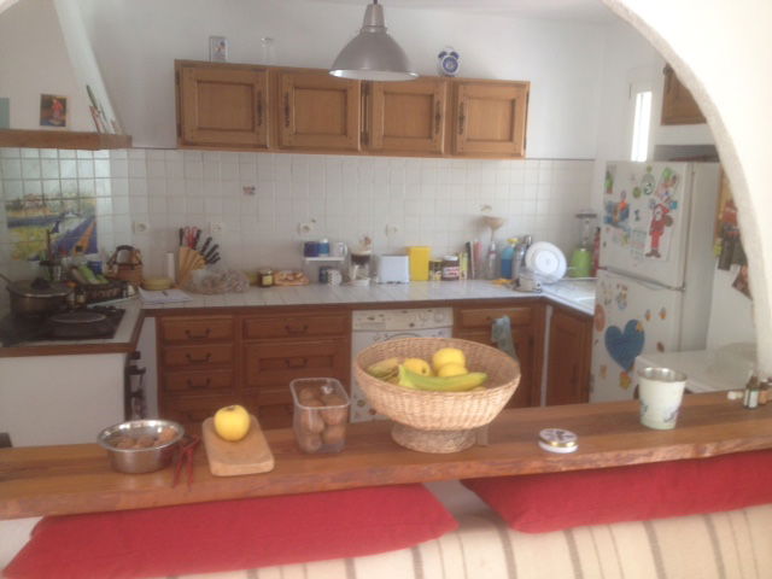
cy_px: 290
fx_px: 781
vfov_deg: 40.7
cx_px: 386
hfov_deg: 52.6
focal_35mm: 35
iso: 64
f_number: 2.4
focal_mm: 4.28
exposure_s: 1/20
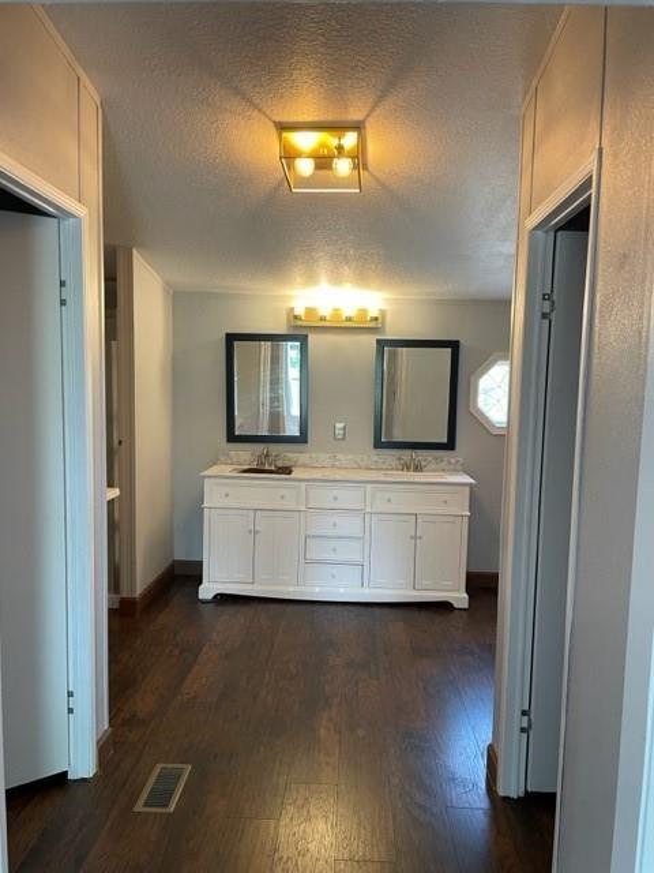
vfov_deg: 67.3
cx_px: 327
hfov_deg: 53.1
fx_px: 655
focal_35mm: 26
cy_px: 436
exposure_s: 1/60
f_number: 1.6
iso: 100
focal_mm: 4.2
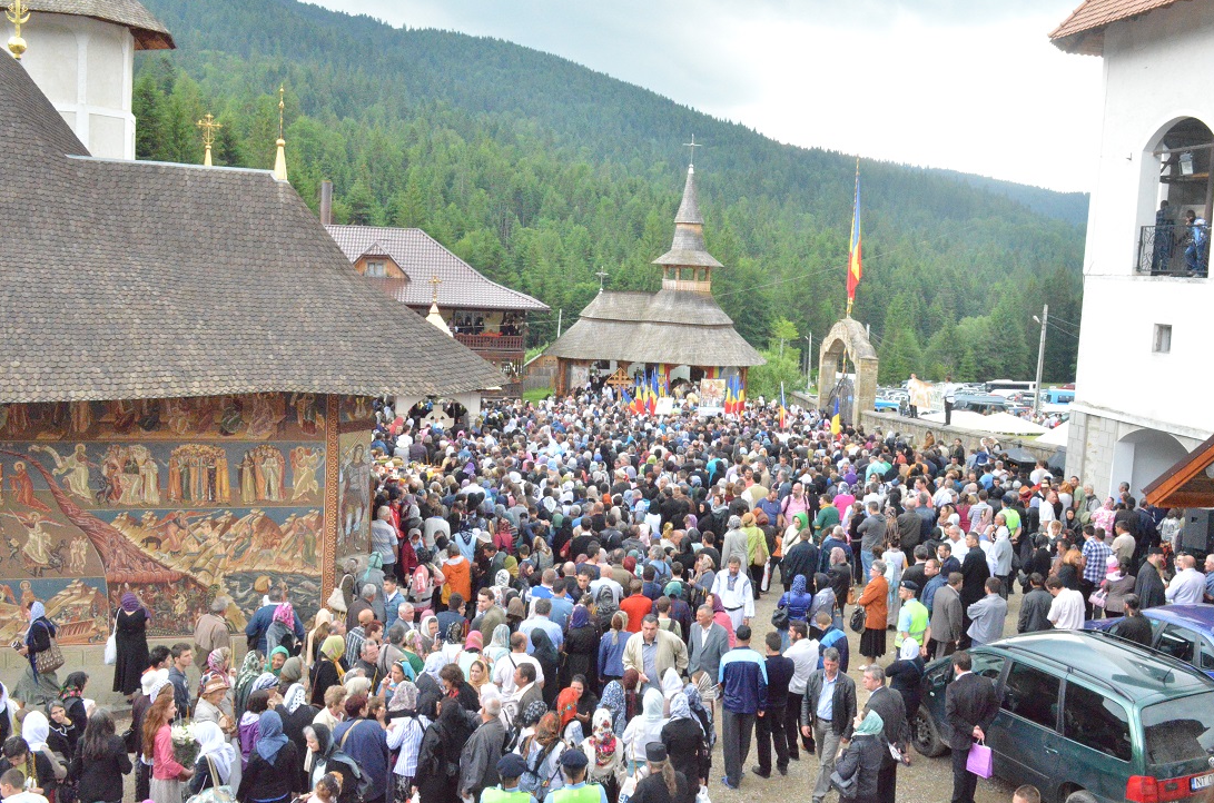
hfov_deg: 57.3
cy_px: 379
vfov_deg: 39.8
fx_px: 1110
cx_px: 630
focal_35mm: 33
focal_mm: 20
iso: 6400
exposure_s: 1/640
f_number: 13
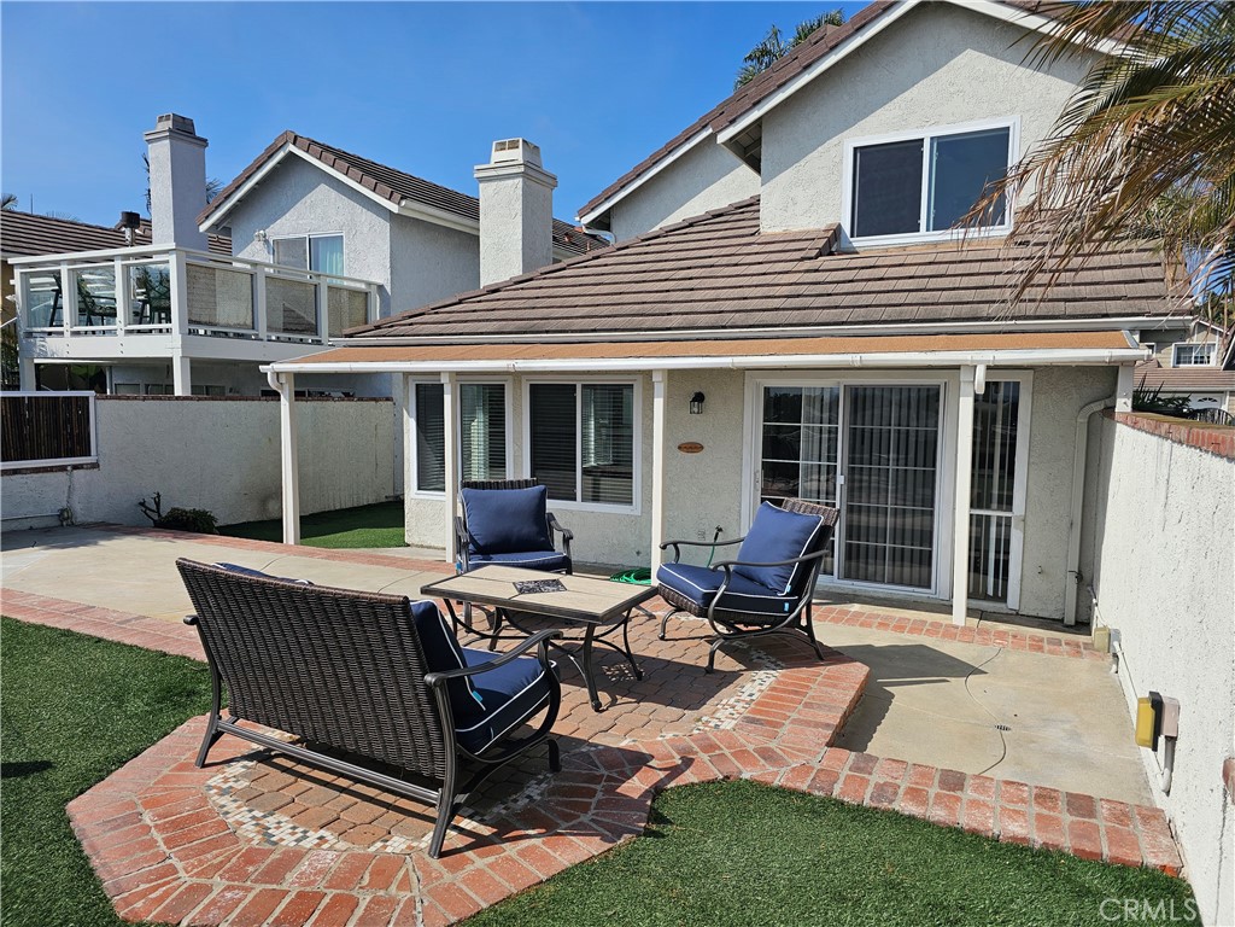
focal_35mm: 23
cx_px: 618
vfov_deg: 58.9
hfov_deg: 73.9
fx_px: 821
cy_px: 464
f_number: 1.7
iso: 16
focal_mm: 6.3
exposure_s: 1/1480
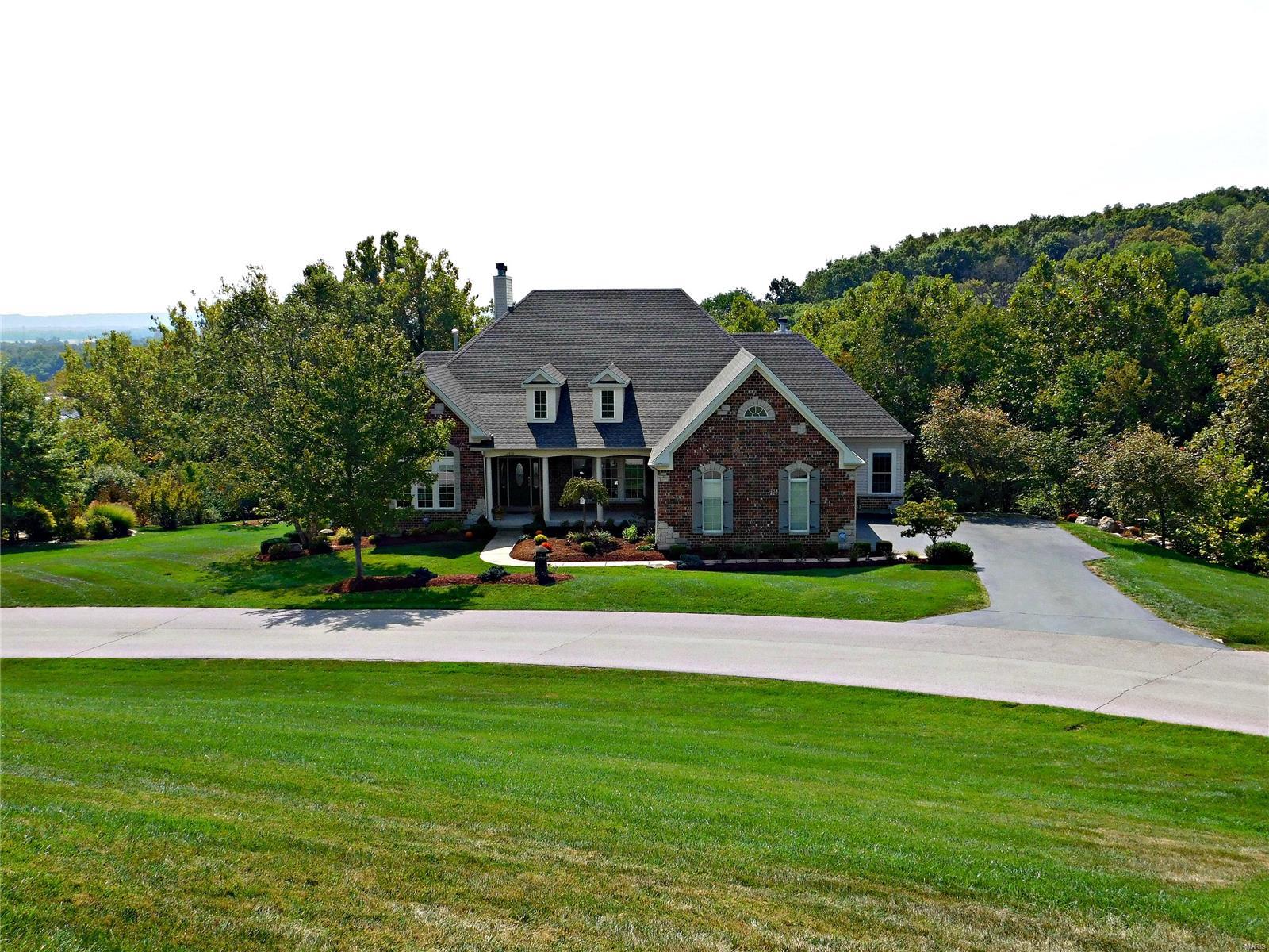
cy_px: 476
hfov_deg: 51.4
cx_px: 634
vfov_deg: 39.7
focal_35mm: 36
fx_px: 1320
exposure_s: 1/400
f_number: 7
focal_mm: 6.3
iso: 125
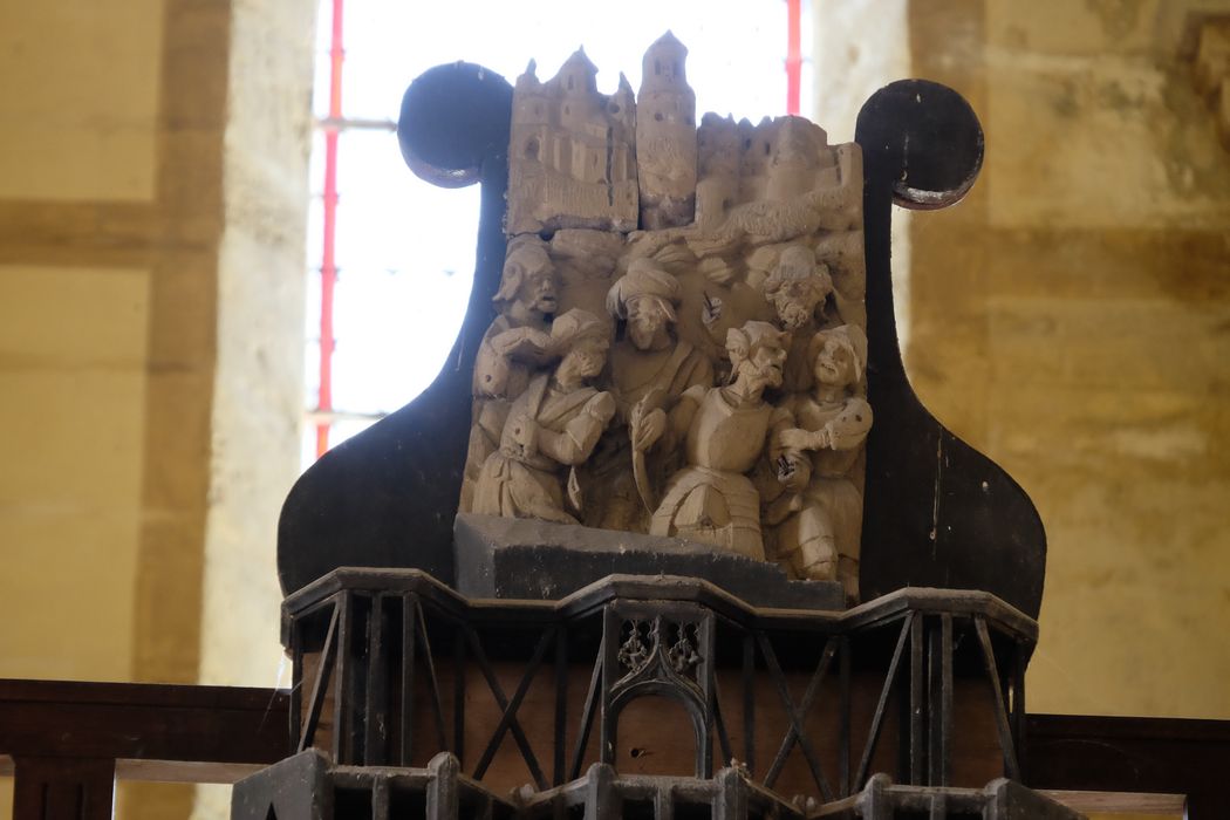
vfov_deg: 7.5
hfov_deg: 11.2
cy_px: 410
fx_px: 6286
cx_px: 615
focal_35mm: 184
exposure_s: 1/40
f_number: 5.6
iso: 3200
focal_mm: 122.6
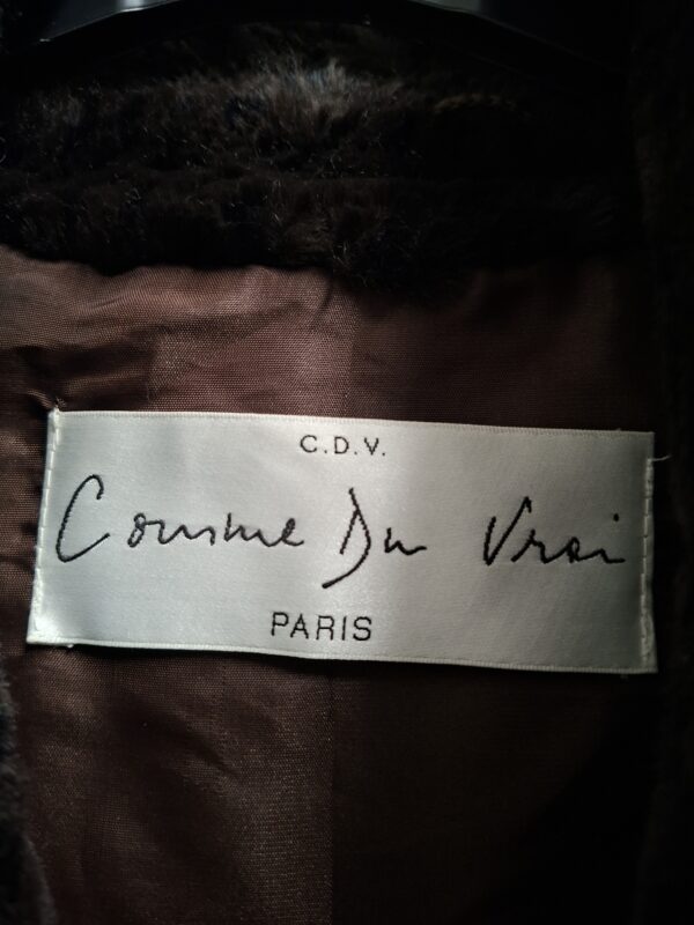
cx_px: 347
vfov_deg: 73.9
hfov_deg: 58.9
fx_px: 615
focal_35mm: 23
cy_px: 462
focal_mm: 5.54
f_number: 1.8
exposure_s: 1/25
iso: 500
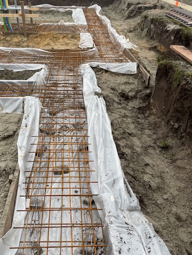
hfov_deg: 40.6
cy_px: 149
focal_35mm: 35
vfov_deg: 52.3
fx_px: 258
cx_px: 78
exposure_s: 1/219
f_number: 1.6
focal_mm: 4.2
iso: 32
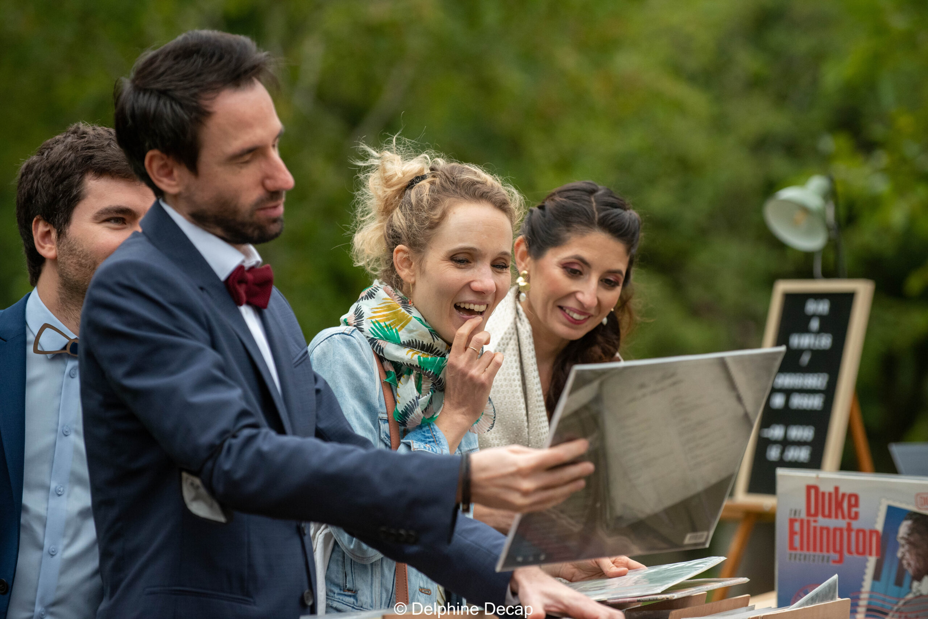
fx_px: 4384
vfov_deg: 8.1
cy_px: 310
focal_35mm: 170
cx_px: 464
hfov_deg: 12.1
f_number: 4
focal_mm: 170
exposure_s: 1/1250
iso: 2000
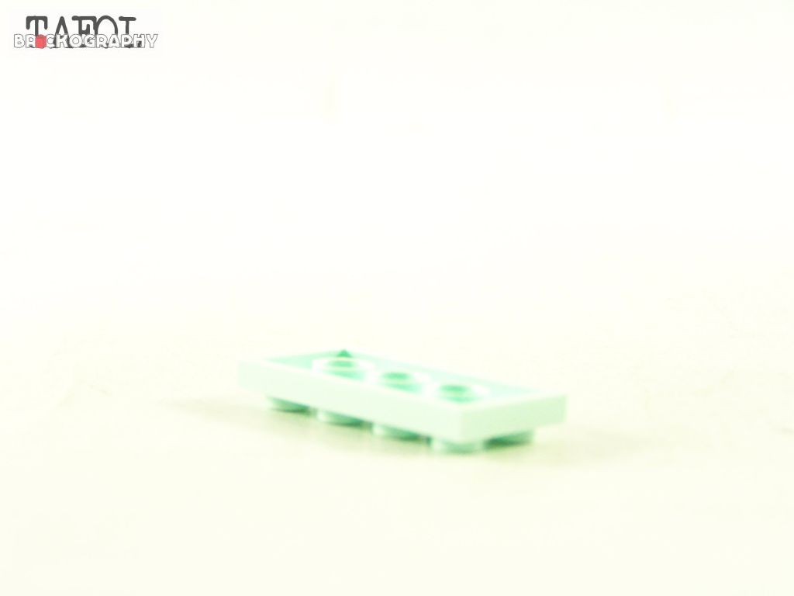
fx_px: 1881
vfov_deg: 18.0
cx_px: 397
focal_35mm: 82
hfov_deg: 23.8
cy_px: 298
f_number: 3.2
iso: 400
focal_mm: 13.7
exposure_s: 1/60
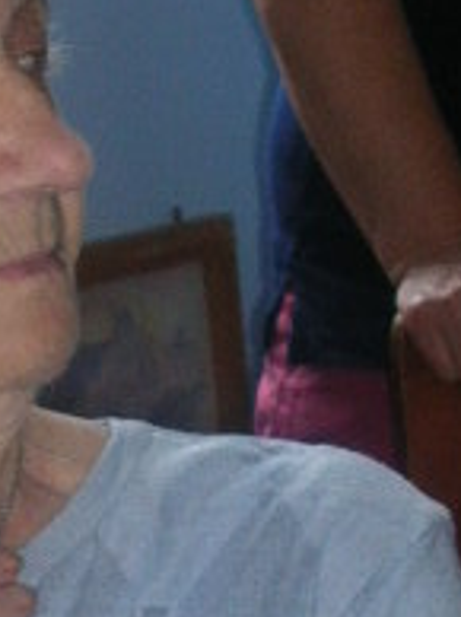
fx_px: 3292
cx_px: 127
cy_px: 649
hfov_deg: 8.0
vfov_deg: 10.6
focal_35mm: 185
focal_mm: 5.8
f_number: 2.8
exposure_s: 1/60.1
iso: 50
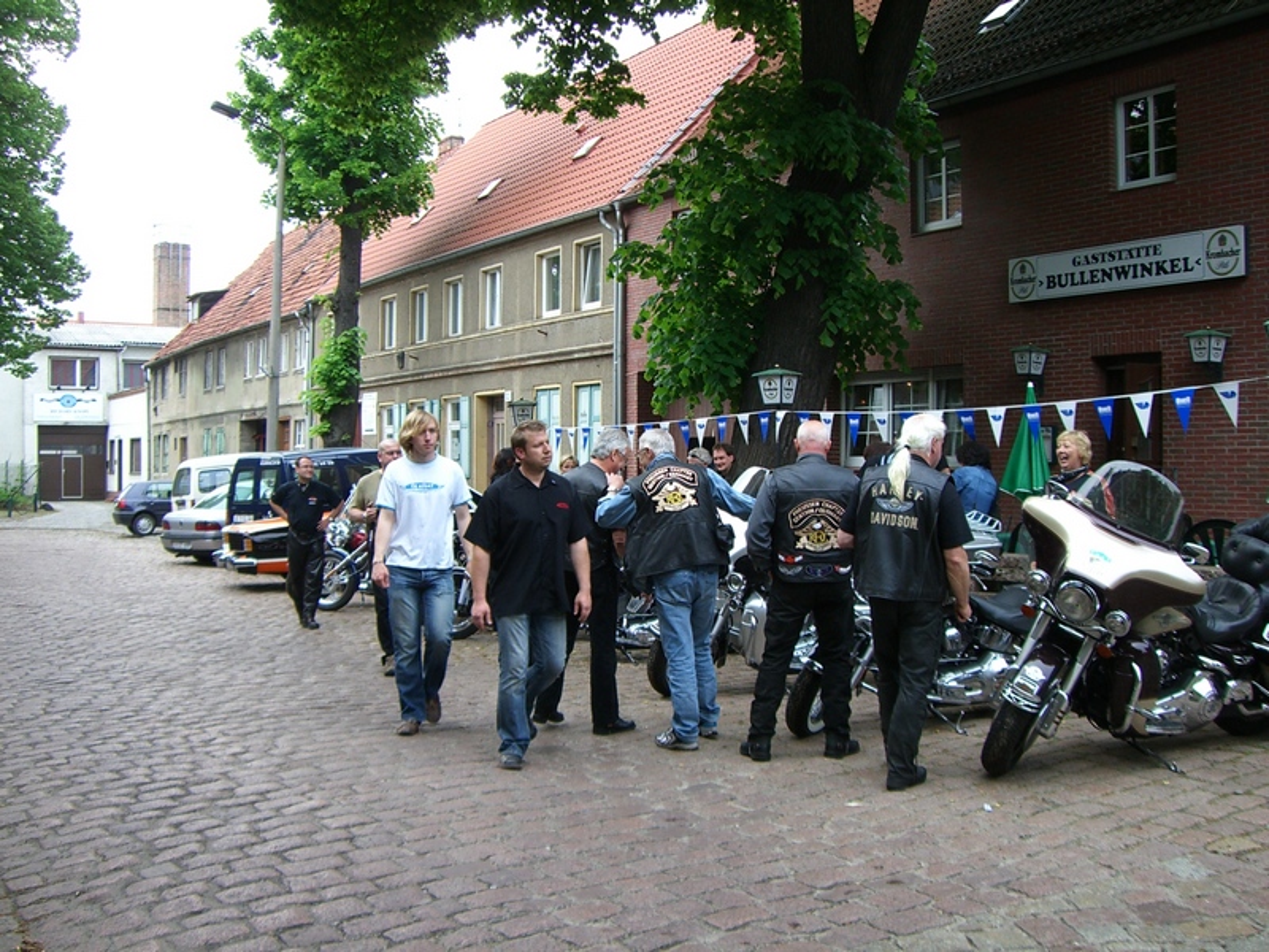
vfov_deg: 37.7
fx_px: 1393
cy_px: 476
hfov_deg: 49.0
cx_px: 634
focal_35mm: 38
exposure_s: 1/160
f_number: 2.7
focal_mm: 6.2
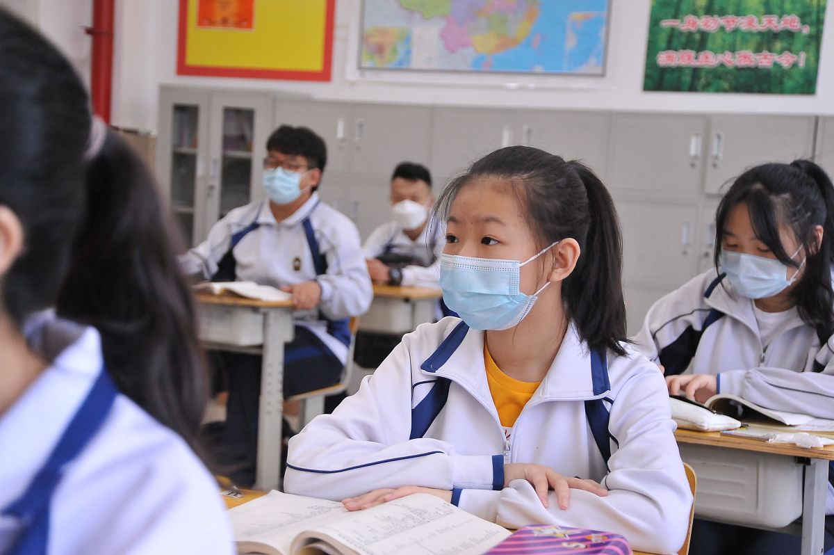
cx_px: 417
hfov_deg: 31.0
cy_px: 278
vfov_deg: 20.9
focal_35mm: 65
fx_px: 1505
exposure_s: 1/320
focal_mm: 65
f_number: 5
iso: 2500
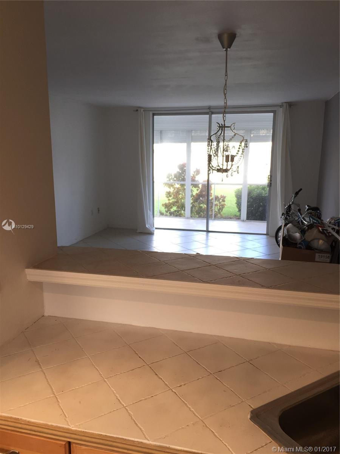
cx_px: 170
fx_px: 380
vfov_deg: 61.7
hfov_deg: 48.2
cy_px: 227
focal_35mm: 29
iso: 32
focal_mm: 4.15
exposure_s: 1/60
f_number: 2.2
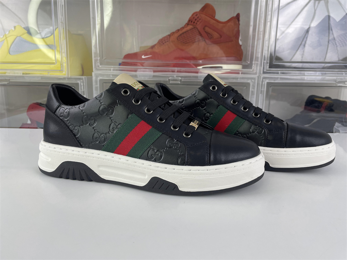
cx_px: 174
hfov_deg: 67.3
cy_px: 130
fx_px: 261
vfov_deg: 53.1
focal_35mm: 26
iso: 32
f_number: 1.6
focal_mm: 4.2
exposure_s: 1/163
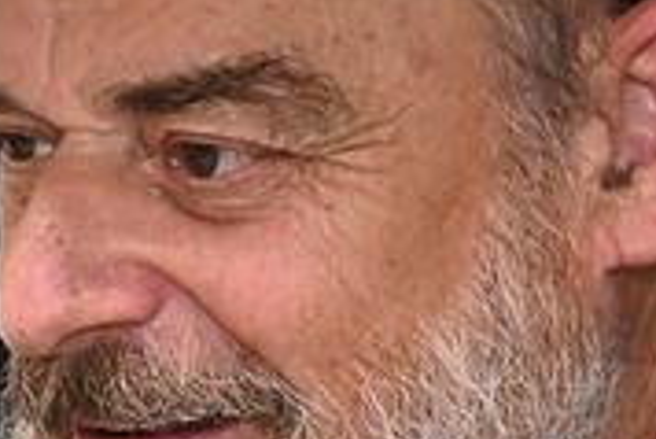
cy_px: 1088
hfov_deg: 5.1
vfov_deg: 3.5
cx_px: -1047
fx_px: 7149
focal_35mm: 392
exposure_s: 1/200
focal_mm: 50
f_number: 6.3
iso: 1250
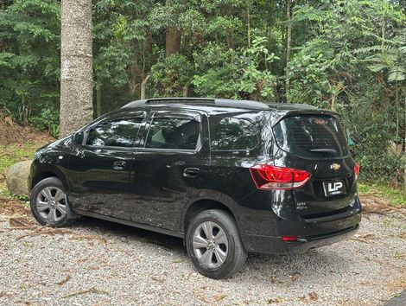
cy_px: 153
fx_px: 564
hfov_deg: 39.6
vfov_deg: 30.3
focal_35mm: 48
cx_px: 203
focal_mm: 6.86
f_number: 1.78
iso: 80
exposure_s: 1/88
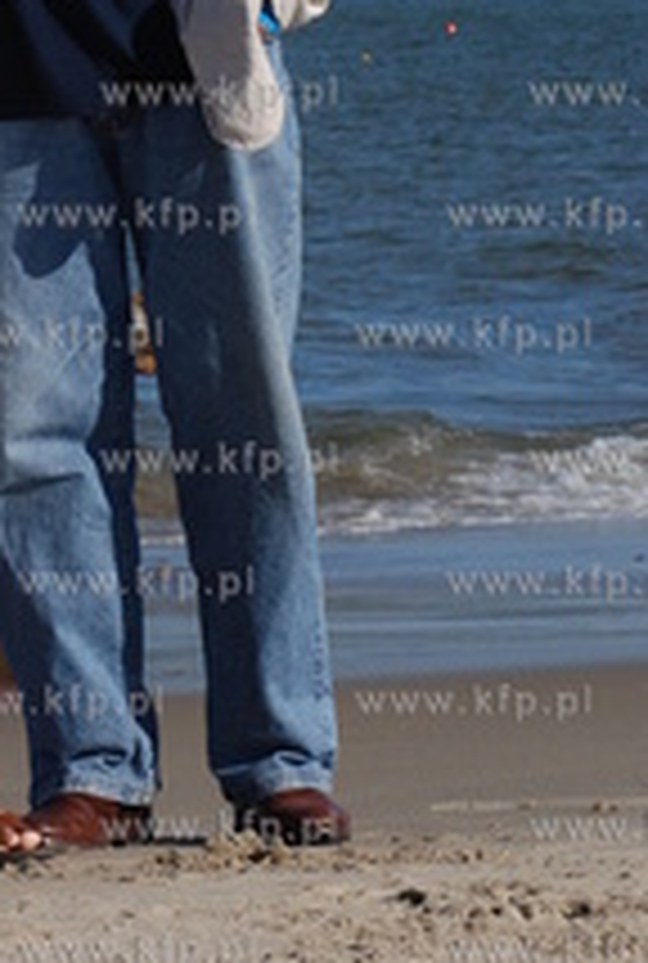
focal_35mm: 224
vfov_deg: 9.1
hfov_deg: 6.2
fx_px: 6009
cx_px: 81
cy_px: 86
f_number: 10
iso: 250
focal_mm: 80
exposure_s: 1/200
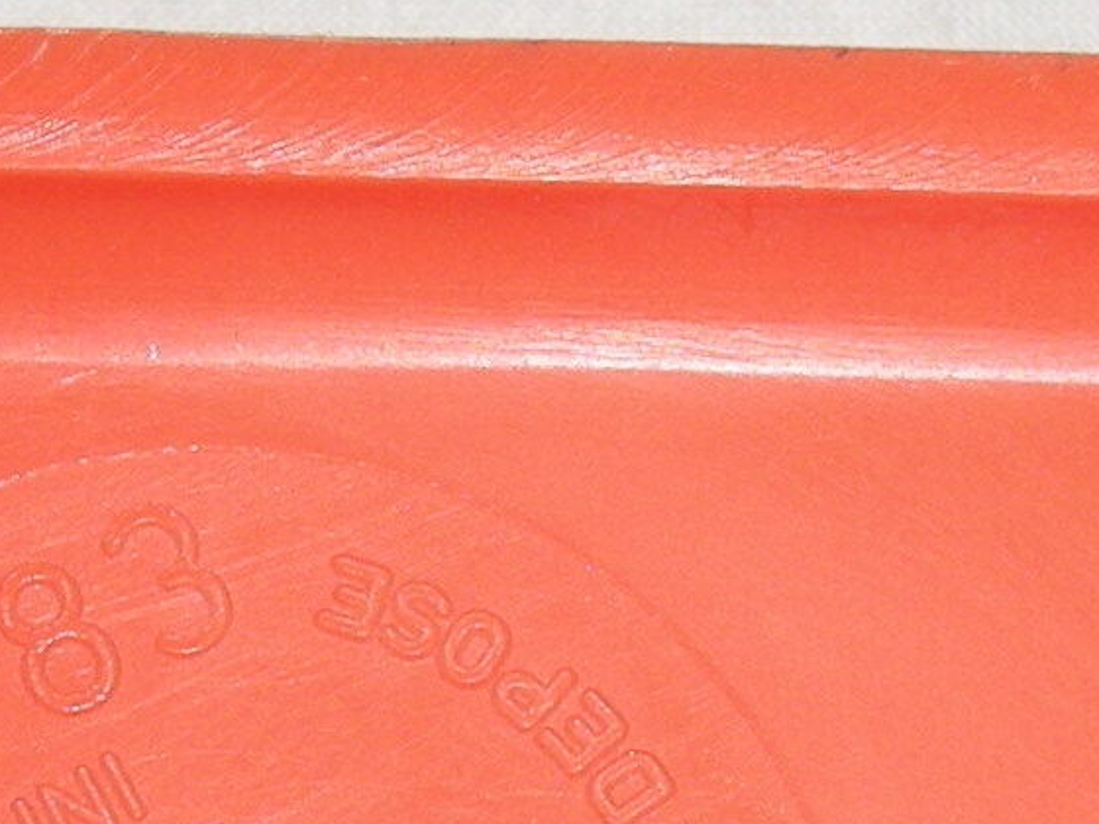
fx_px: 6096
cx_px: 601
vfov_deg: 7.7
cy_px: 767
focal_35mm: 192
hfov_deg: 10.3
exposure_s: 1/39
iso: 50
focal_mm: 5.7
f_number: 2.8
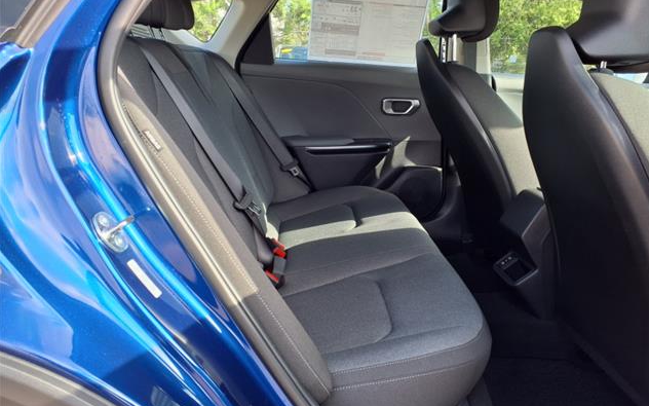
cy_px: 212
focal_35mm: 29
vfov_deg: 43.1
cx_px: 328
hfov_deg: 64.6
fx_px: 513
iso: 40
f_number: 1.9
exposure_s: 1/175
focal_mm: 3.58
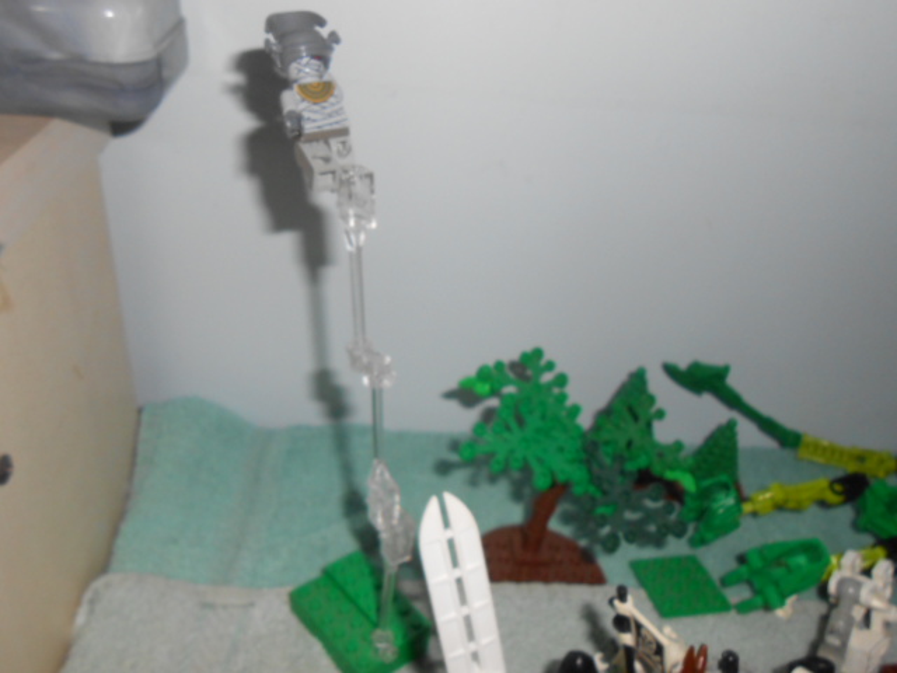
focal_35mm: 30
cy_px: 336
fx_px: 777
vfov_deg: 46.8
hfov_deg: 60.0
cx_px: 448
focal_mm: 5.3
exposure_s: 1/25
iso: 200
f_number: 11.9
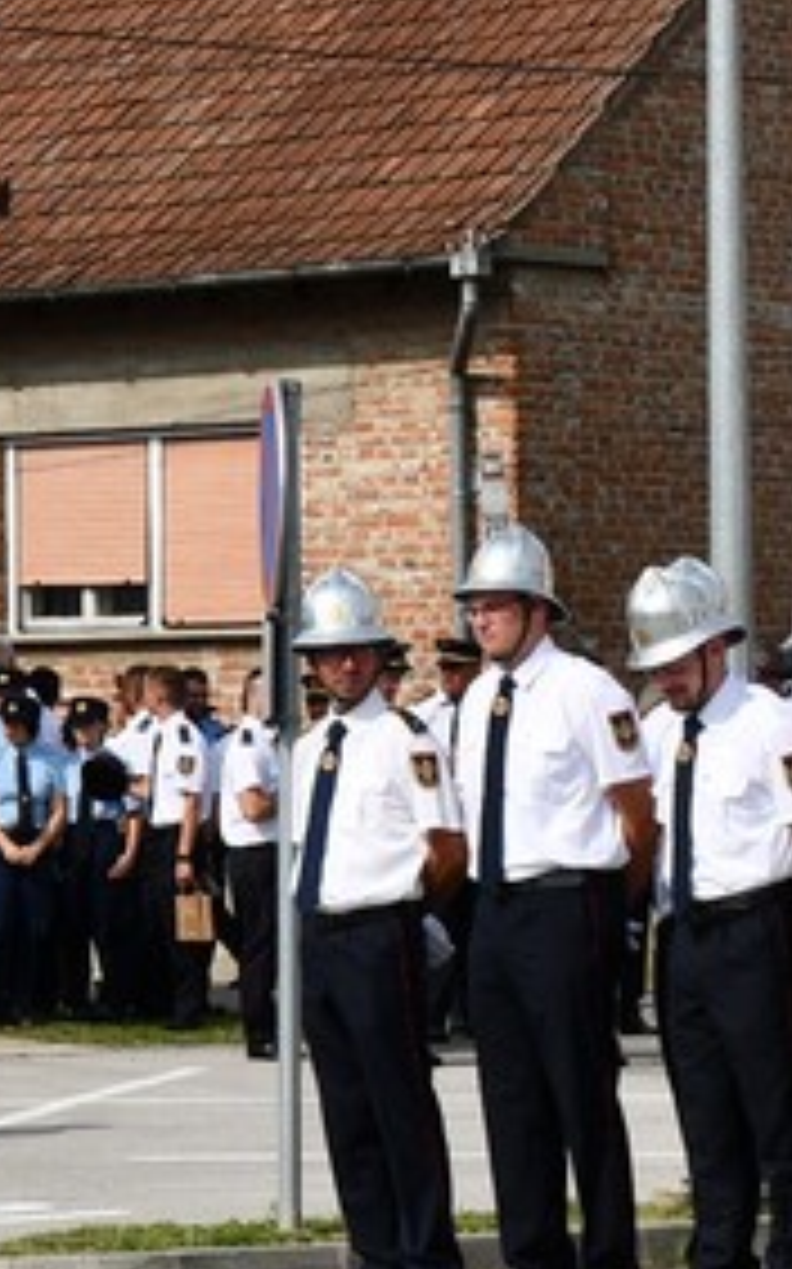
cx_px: -356
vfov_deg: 11.1
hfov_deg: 6.8
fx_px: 6534
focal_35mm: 189
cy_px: 583
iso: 100
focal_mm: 34
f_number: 9
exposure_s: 1/320
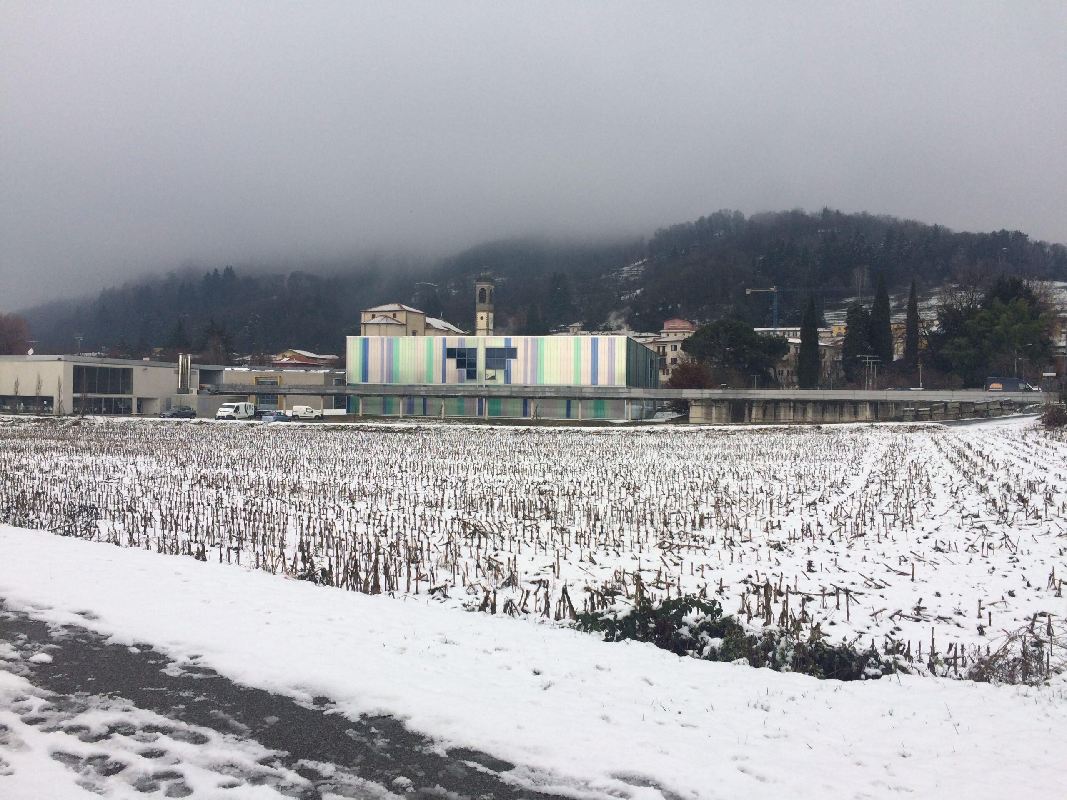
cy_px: 400
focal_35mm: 29
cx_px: 534
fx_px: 894
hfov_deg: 61.7
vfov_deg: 48.2
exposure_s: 1/1642
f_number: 2.2
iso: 32
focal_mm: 4.15
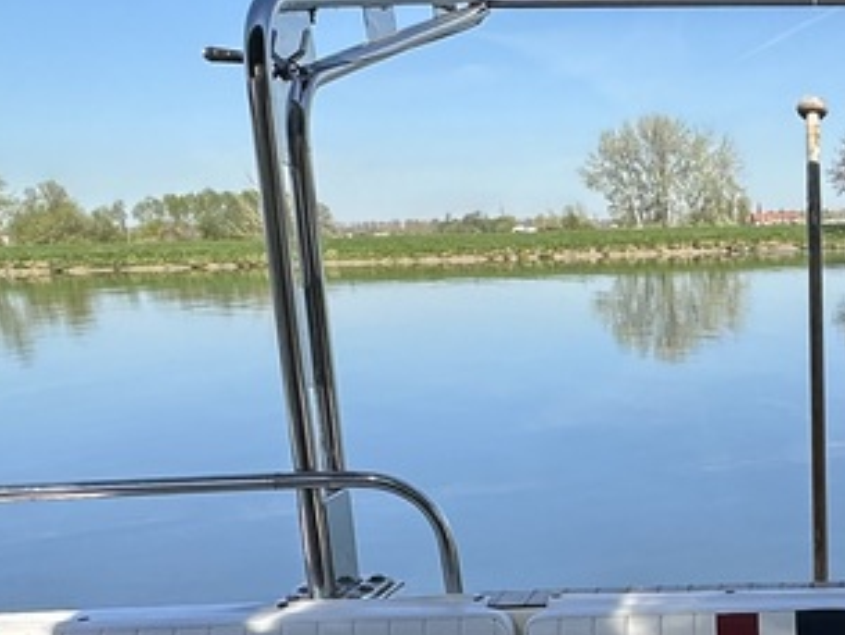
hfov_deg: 31.6
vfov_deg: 25.7
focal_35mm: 55
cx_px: 889
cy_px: 577
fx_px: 1343
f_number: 2.2
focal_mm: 2.22
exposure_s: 1/1511
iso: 50
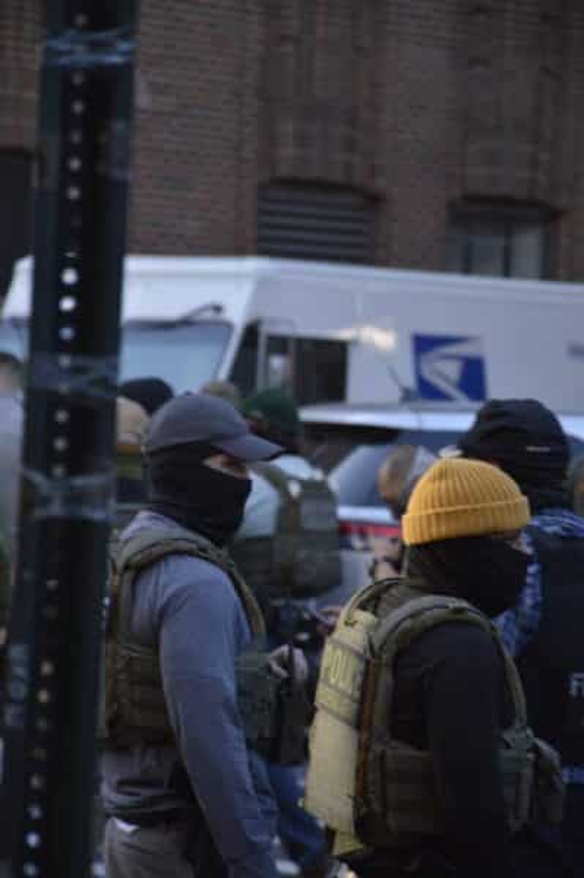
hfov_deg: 6.5
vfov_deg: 9.8
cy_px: 439
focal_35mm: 210
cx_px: 292
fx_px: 5118
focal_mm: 140
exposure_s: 1/100
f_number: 5.6
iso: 200
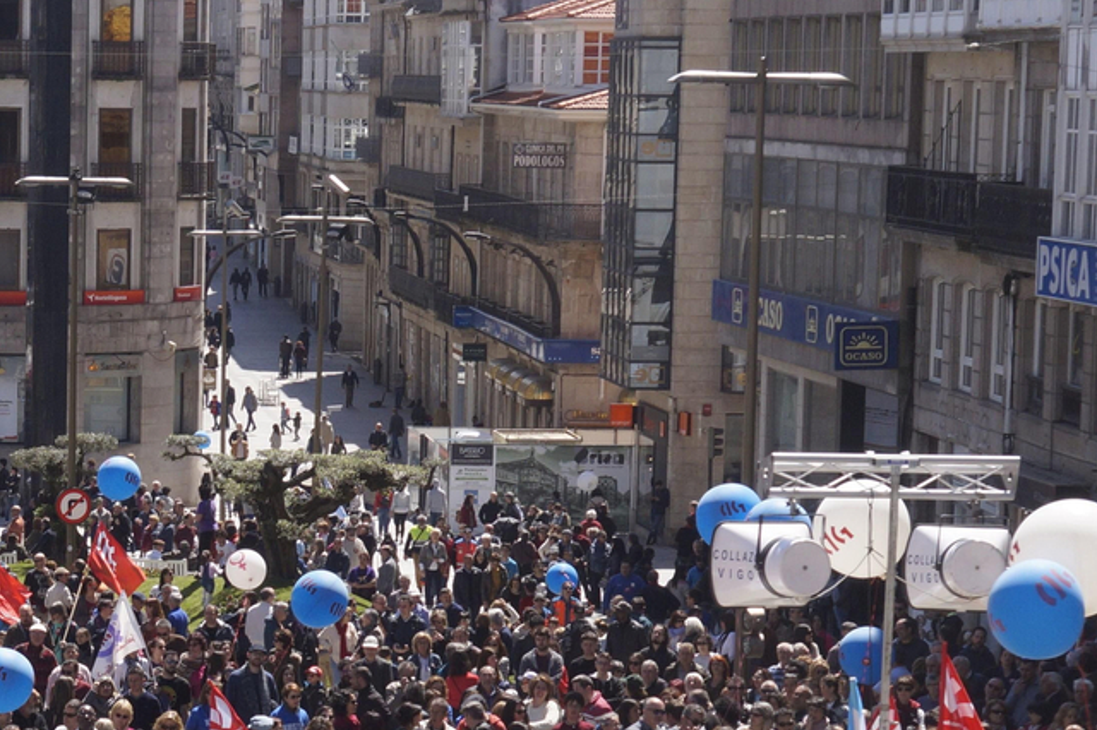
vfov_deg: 9.1
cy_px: 657
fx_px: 4568
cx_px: 19
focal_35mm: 150
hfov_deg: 13.5
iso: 200
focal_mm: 40
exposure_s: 1/400
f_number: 6.3
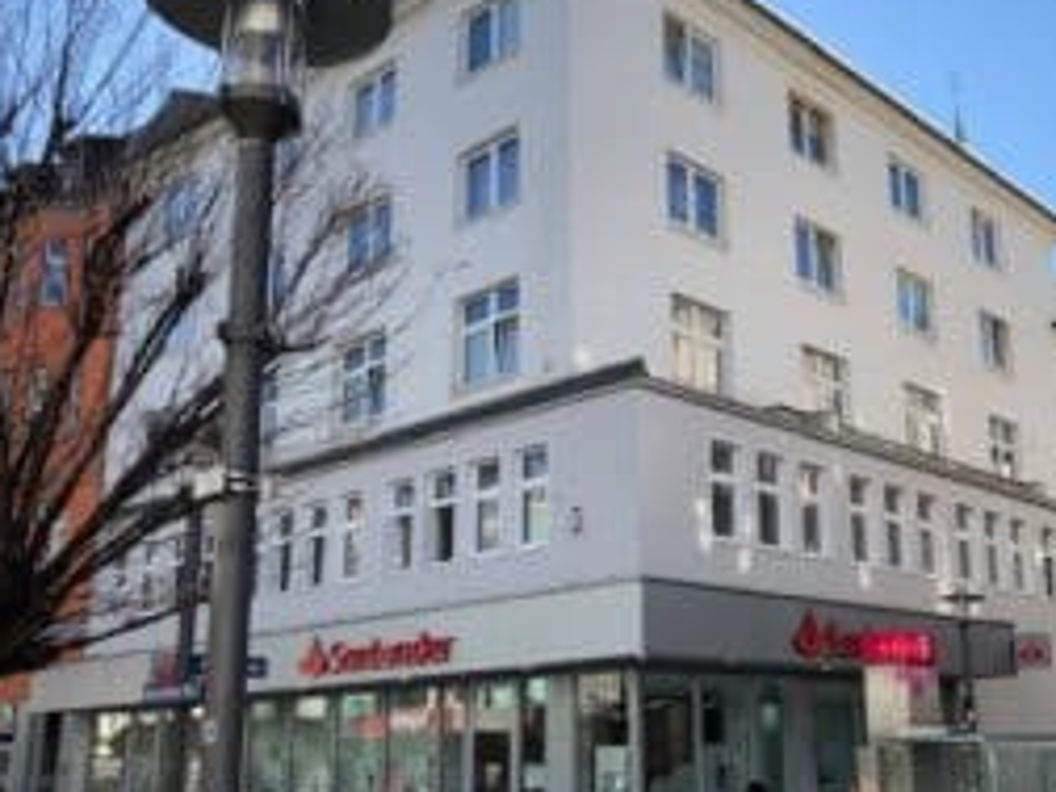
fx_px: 1220
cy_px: 436
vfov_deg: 35.9
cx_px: 700
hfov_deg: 46.1
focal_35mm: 40
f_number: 1.8
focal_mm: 3.99
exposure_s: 1/1000
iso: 20
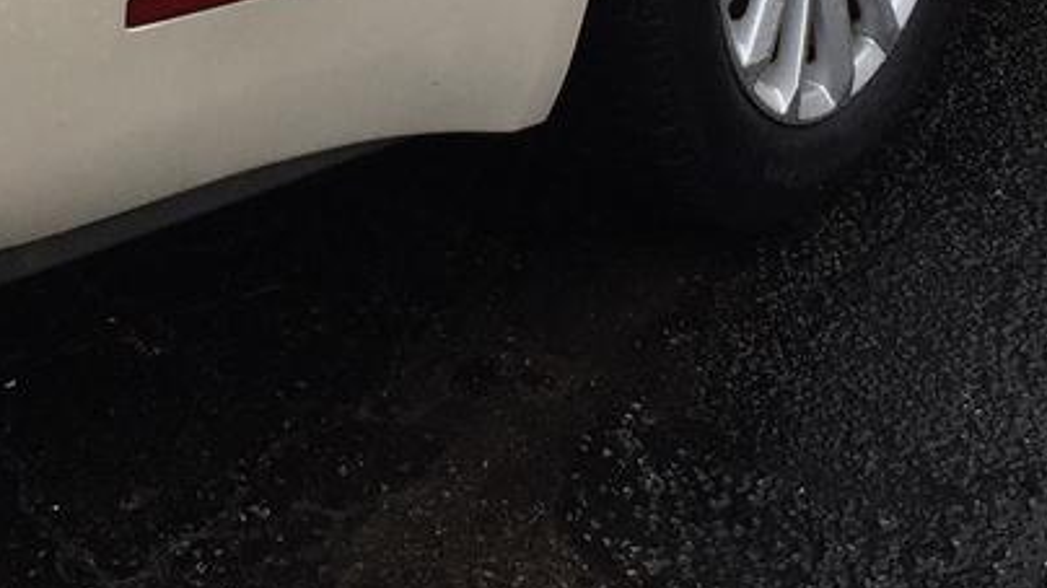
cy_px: -557
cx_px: 321
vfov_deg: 11.1
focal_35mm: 100
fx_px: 2775
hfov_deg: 21.3
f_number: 2.2
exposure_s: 1/170
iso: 32
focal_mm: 4.15
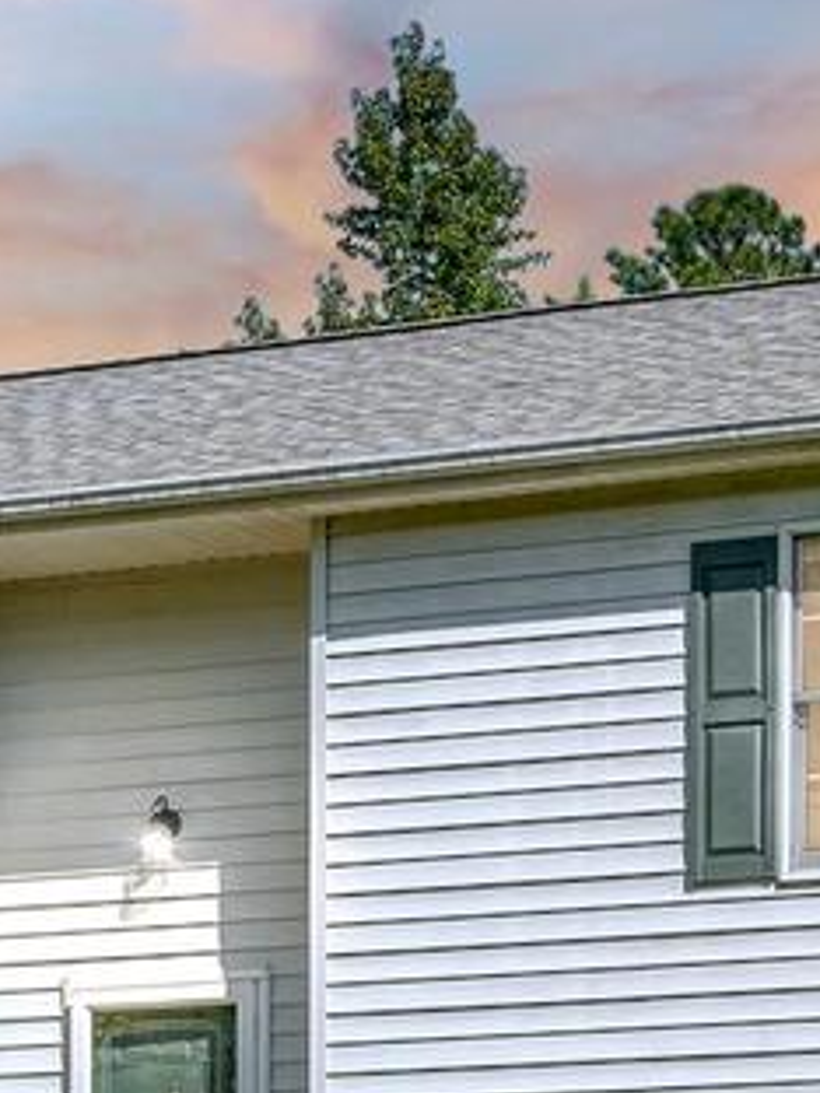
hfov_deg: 11.1
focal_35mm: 133
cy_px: 925
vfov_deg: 14.7
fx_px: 4201
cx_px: 494
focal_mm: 30
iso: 100
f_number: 8
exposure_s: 1/500
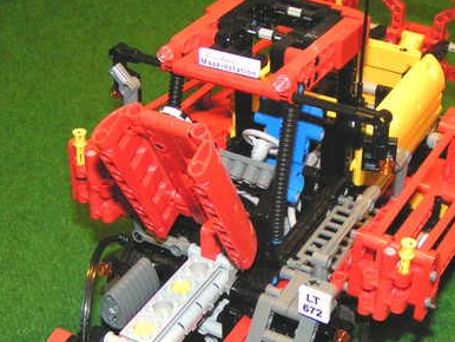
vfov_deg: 23.2
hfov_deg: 30.6
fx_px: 829
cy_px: 223
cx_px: 288
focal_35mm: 63
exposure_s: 1/40
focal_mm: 5.8
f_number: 2.8
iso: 200
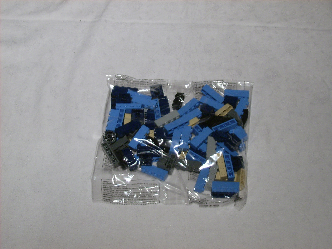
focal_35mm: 74
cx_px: 166
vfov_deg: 19.9
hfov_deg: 26.3
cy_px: 124
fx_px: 710
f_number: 4
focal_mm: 12.33
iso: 50
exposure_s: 1/6
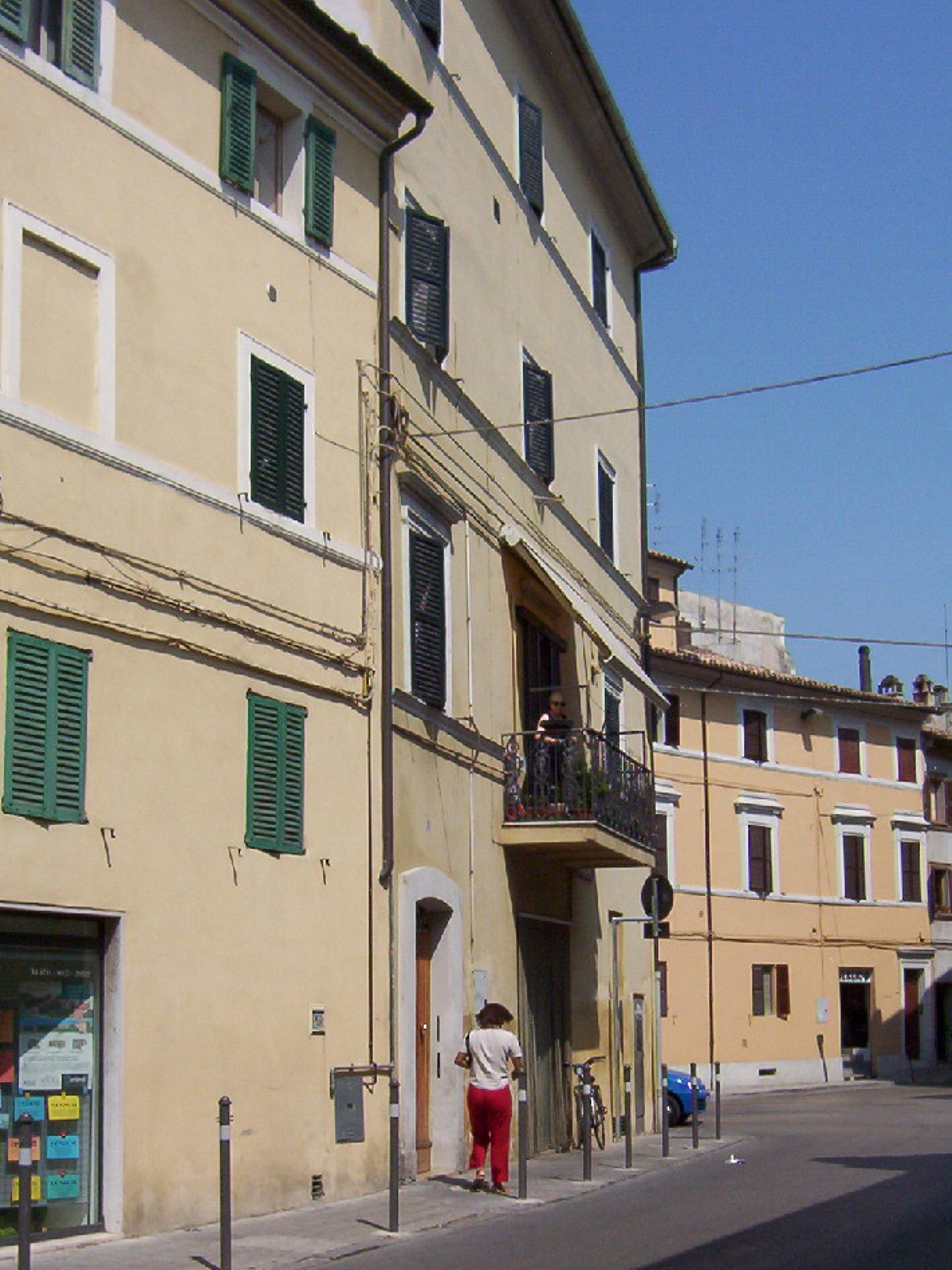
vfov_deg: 41.8
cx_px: 440
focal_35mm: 45
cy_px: 775
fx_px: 1650
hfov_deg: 32.2
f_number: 5.24
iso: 100
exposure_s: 1/1701
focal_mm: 5.54
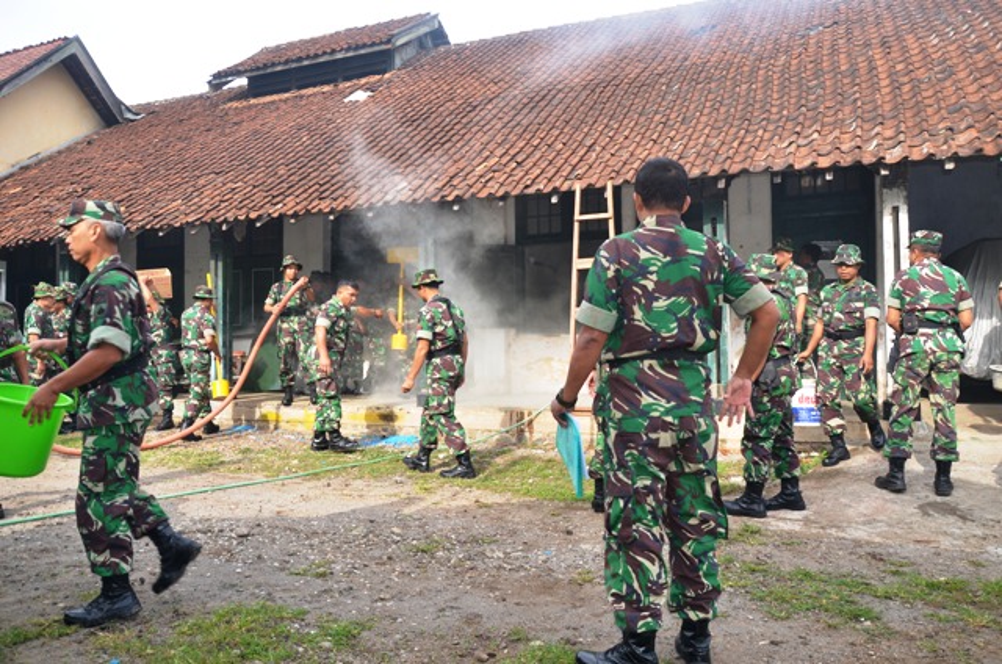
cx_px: 501
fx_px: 750
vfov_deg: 47.7
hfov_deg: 67.5
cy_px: 332
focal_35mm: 27
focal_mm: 18
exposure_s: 1/160
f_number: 5
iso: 100
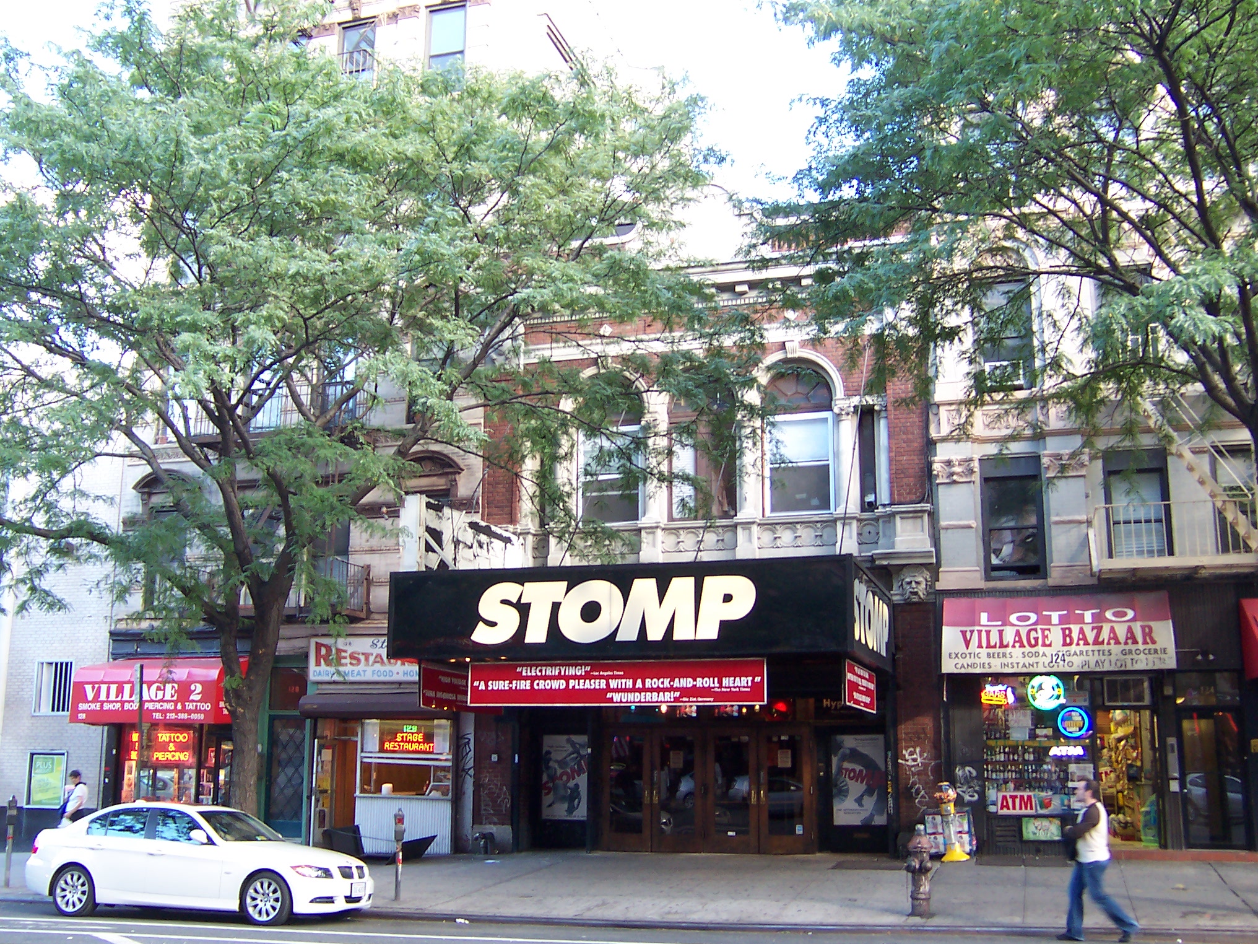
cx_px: 629
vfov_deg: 39.7
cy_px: 472
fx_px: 1308
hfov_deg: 51.4
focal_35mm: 36
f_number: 2.8
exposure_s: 1/30
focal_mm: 5.6
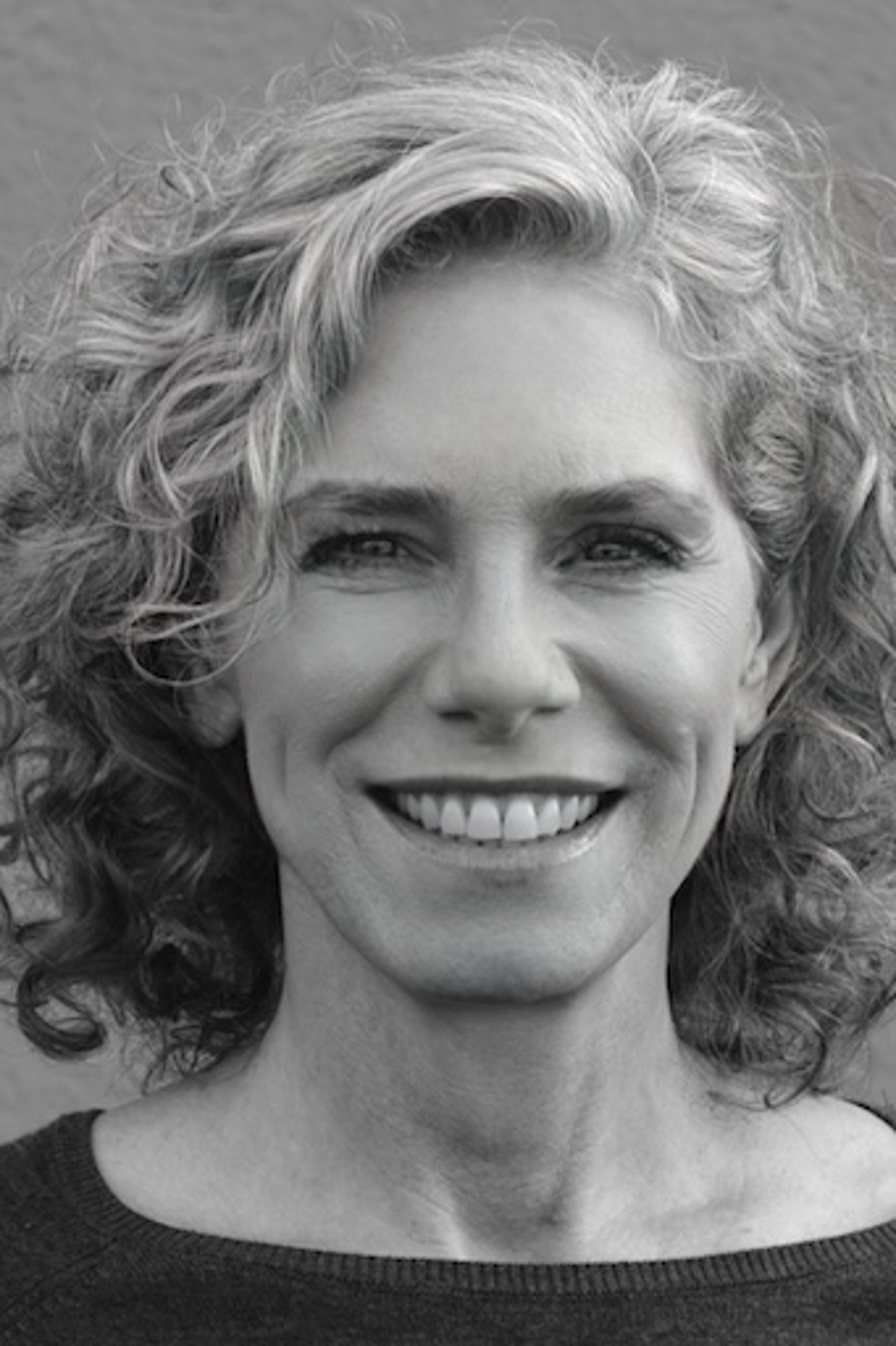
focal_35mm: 123
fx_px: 4595
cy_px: 718
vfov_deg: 16.7
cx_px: 473
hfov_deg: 11.1
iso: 125
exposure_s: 1/80
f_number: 8
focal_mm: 105
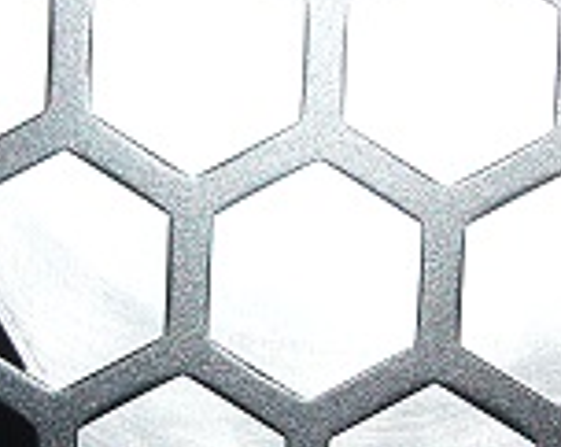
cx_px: 288
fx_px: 2386
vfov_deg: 10.7
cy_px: 155
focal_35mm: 144
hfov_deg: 13.4
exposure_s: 1/30
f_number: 2.8
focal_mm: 5.8
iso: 100
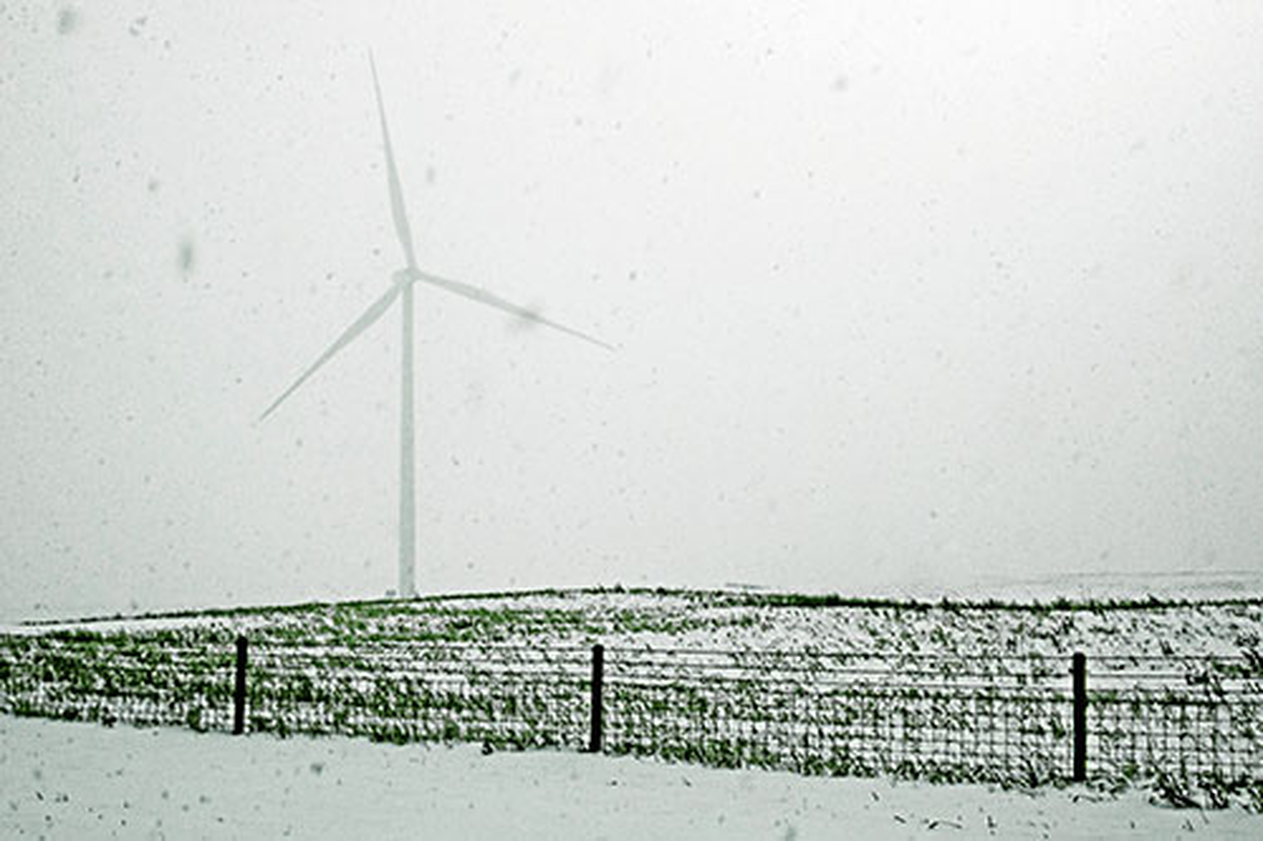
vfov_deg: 43.6
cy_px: 420
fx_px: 1052
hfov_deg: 61.9
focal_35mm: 30
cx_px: 632
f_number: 10
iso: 64
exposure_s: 1/400
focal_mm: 20
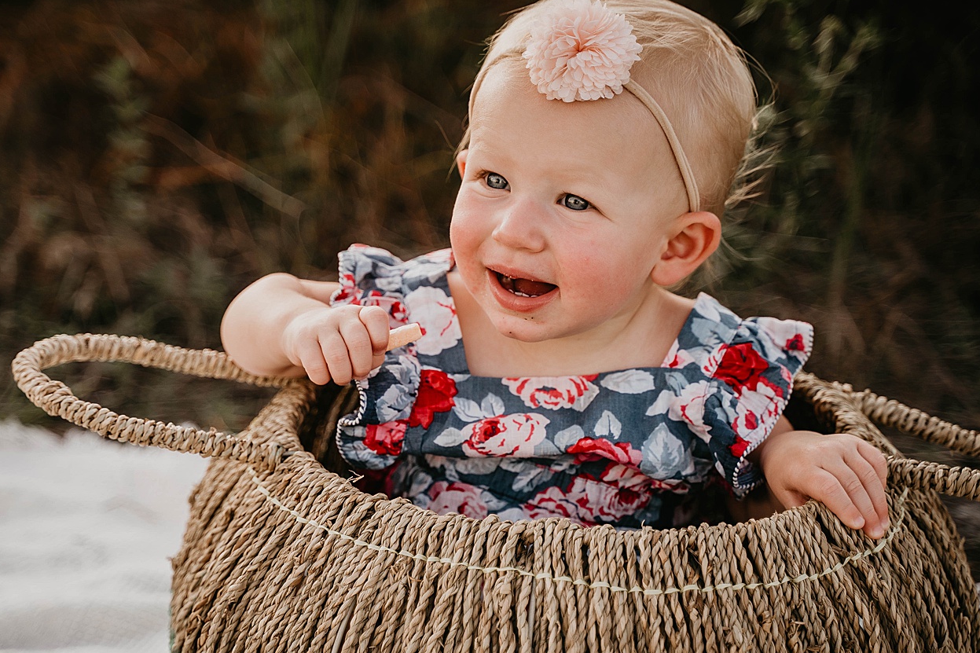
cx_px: 384
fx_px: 2341
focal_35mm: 86
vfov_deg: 15.9
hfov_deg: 23.6
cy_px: 361
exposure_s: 1/400
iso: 160
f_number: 2.8
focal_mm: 67
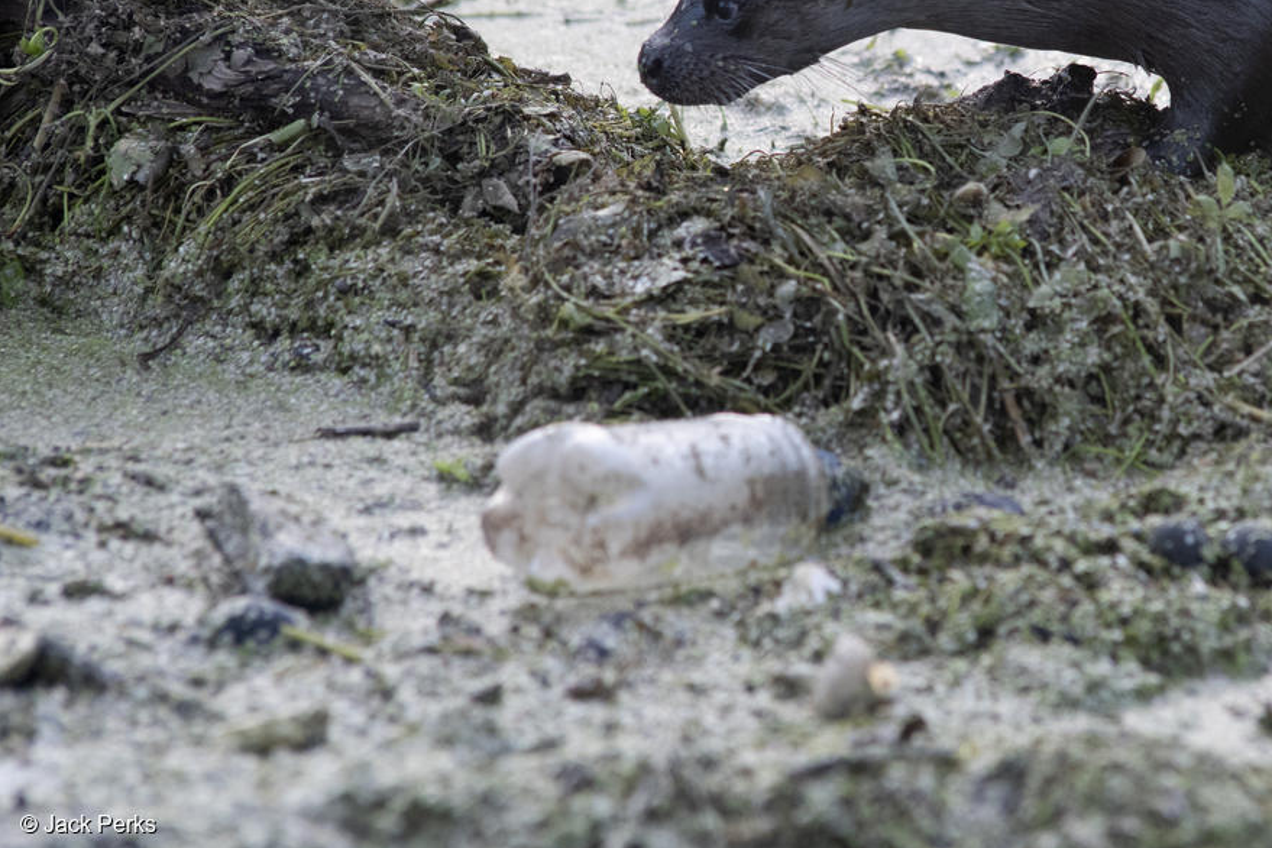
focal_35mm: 614
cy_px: 274
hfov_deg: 3.4
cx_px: 867
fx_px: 21693
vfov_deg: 2.2
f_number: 5
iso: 1250
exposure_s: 1/800
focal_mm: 300
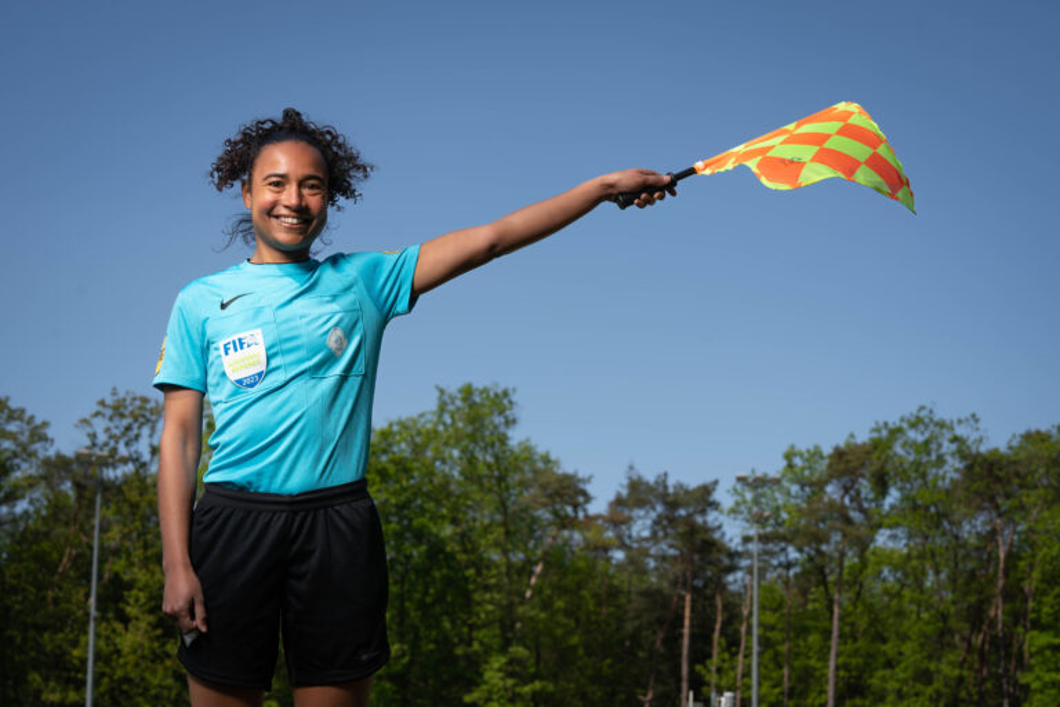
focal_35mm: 70
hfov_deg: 28.8
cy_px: 354
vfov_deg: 19.5
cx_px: 530
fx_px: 2061
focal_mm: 70
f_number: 8
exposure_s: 1/160
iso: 50
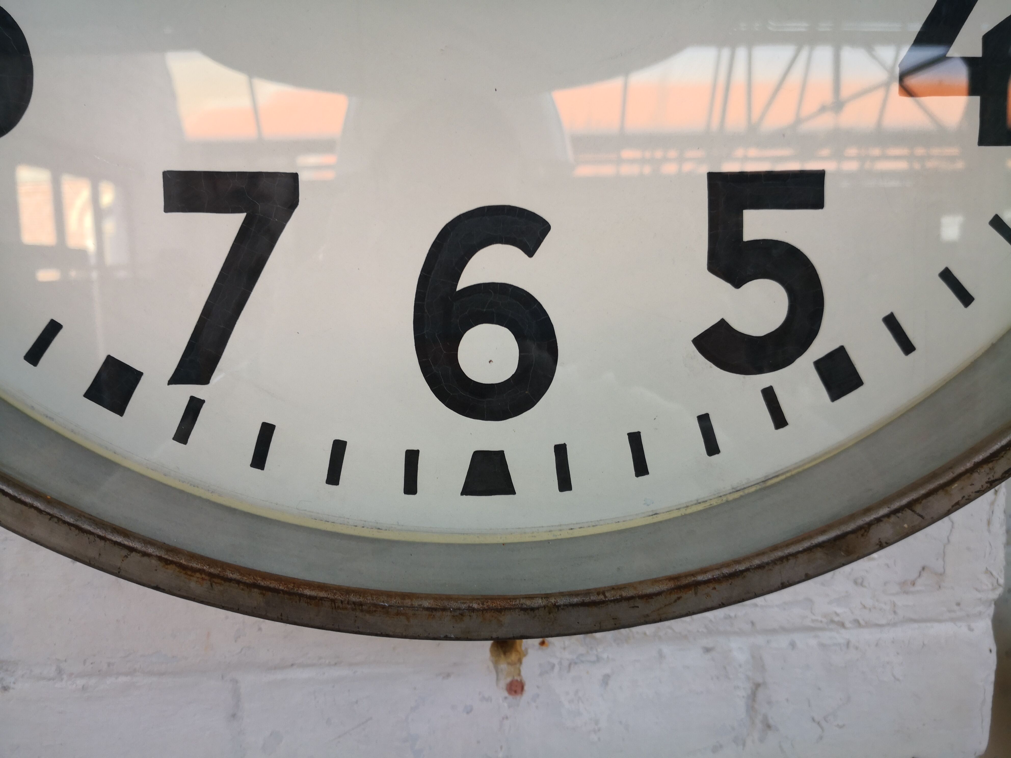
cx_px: 506
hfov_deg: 65.3
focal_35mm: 27
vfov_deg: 51.4
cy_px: 379
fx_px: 789
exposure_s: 1/100
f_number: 1.6
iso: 100
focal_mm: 3.95
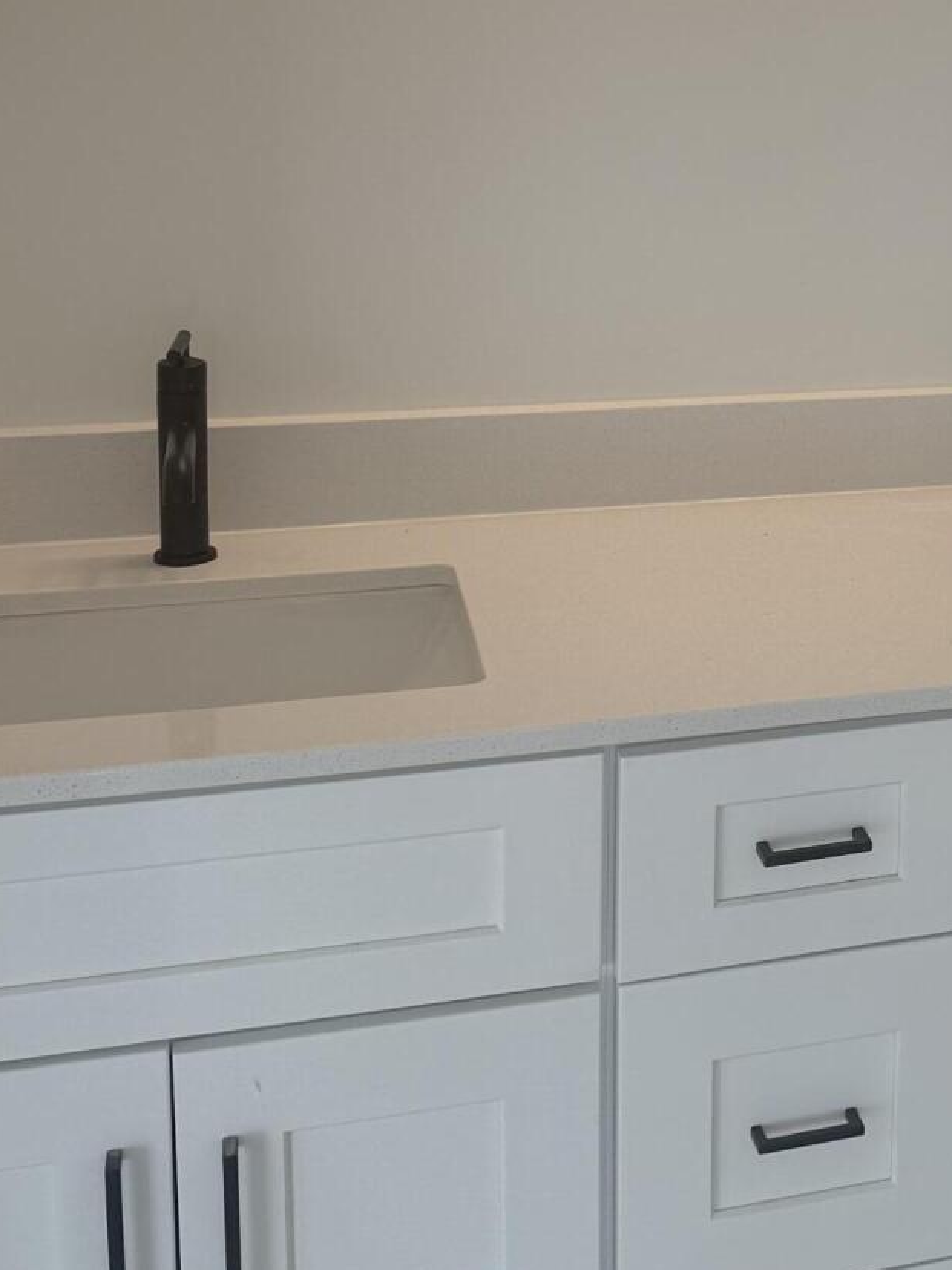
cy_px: 294
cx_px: 1067
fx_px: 2127
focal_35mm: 58
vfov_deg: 32.5
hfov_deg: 23.5
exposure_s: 1/909
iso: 100
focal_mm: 6.76
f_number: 1.78
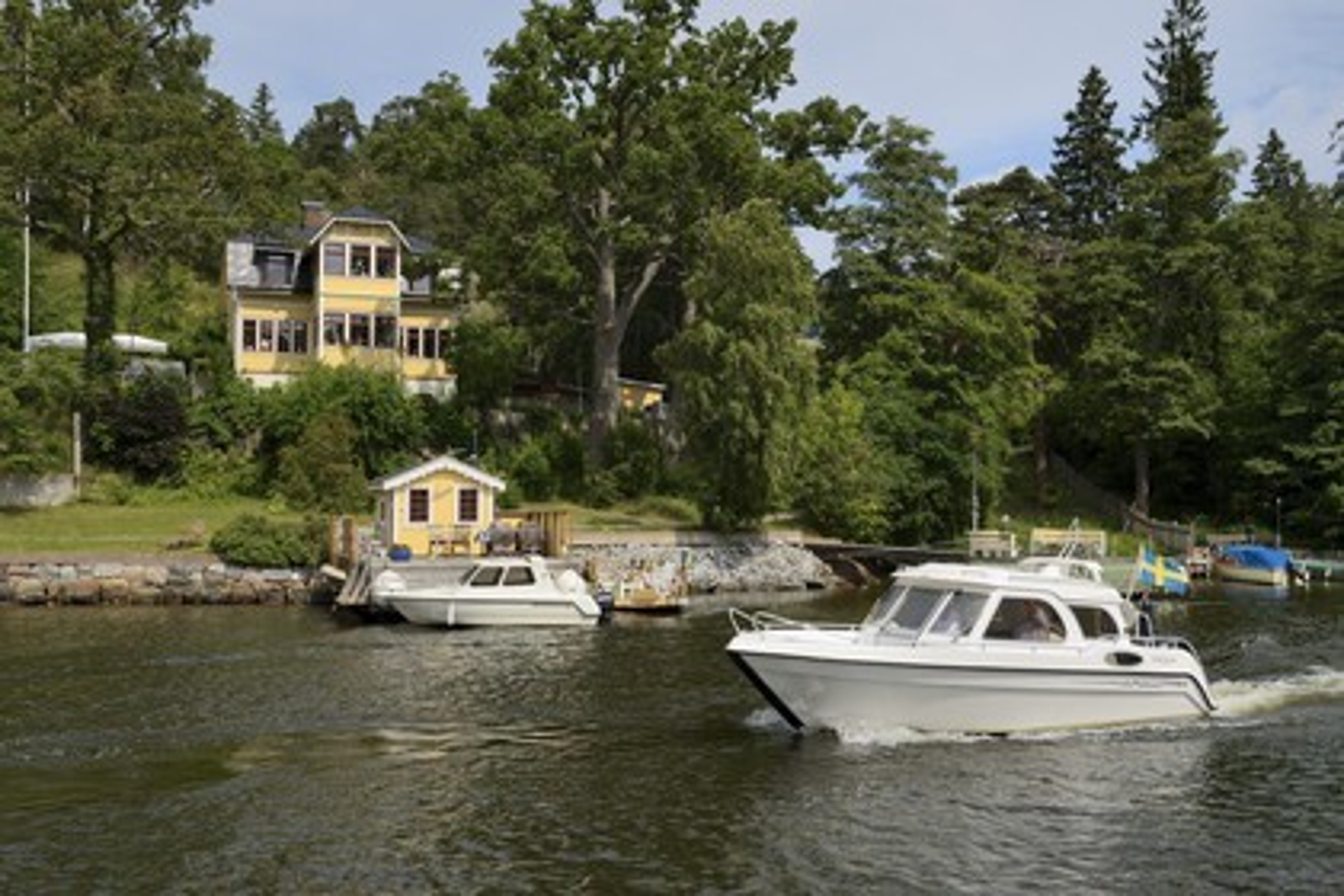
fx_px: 1419
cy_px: 448
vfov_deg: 35.1
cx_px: 672
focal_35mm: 38
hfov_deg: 50.7
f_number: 10
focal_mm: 38
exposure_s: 1/320
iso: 200
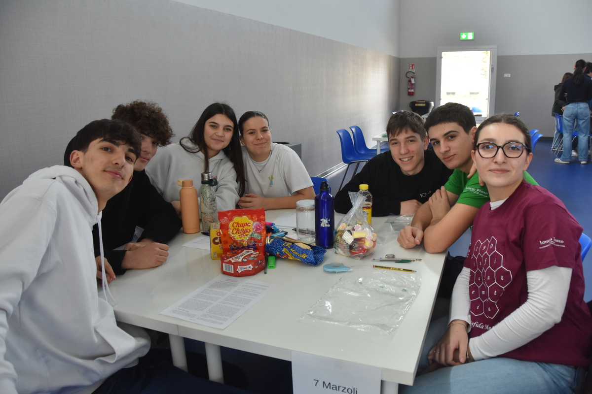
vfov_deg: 47.9
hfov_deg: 67.4
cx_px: 296
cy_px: 197
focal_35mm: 27
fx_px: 444
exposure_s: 1/80
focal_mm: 18
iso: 800
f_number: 4.5
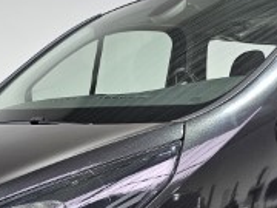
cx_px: 200
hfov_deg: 23.6
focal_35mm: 82
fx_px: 656
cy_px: 273
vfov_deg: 16.9
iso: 200
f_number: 1.7
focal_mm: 6.3
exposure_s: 1/100
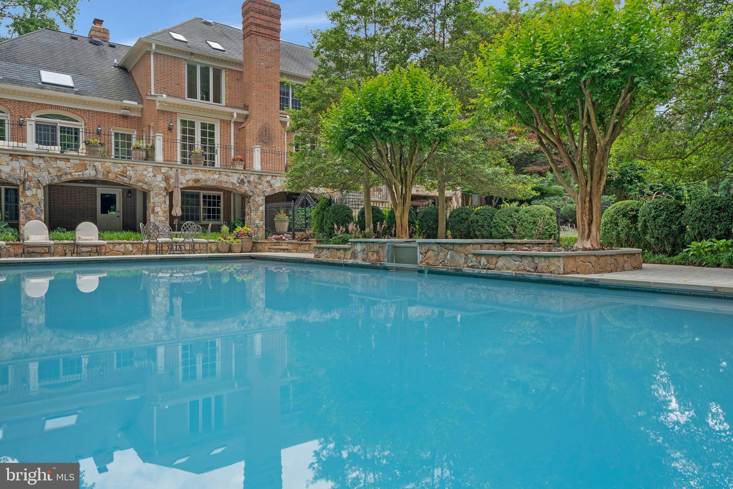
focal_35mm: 24
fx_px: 489
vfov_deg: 53.1
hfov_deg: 73.7
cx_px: 366
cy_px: 244
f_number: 8
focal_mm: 24
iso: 100
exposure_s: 1/40
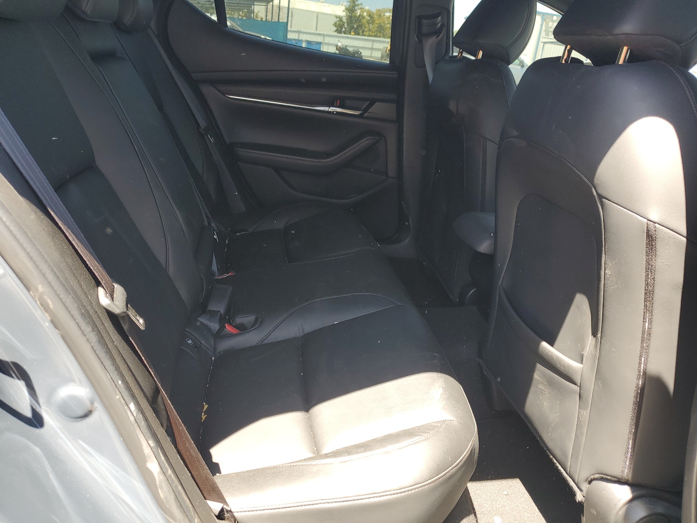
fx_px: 524
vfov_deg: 53.1
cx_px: 348
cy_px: 262
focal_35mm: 26
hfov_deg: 67.3
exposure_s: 1/161
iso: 50
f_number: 1.5
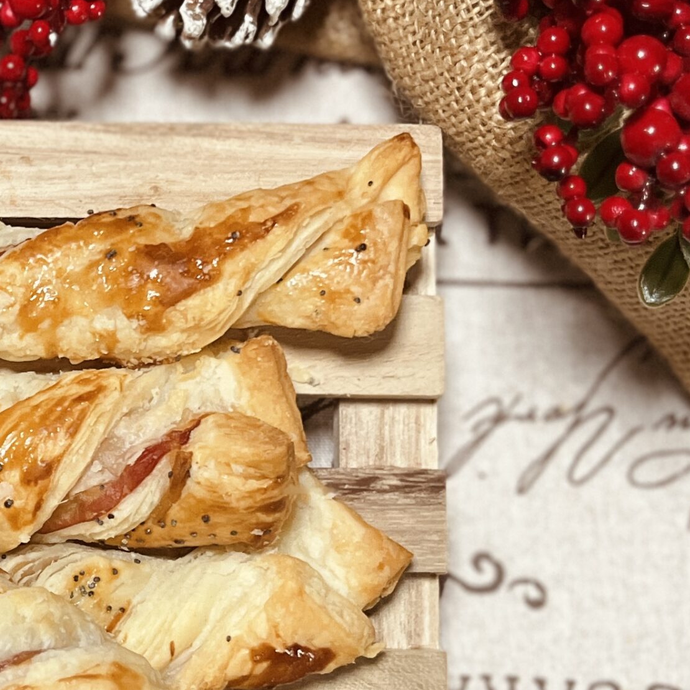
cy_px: 451
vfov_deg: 32.0
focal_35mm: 53
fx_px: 1195
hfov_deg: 29.6
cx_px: -30
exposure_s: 1/50
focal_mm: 5.1
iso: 400
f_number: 1.6
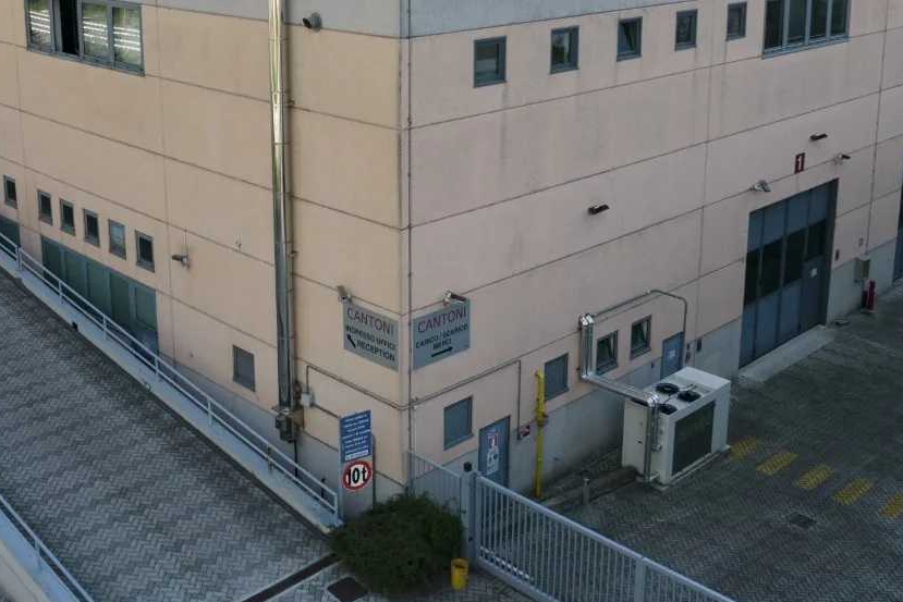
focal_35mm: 43
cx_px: 384
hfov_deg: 45.3
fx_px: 1079
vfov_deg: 30.6
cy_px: 135
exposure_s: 1/1500
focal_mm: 8.38
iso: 100
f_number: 2.8
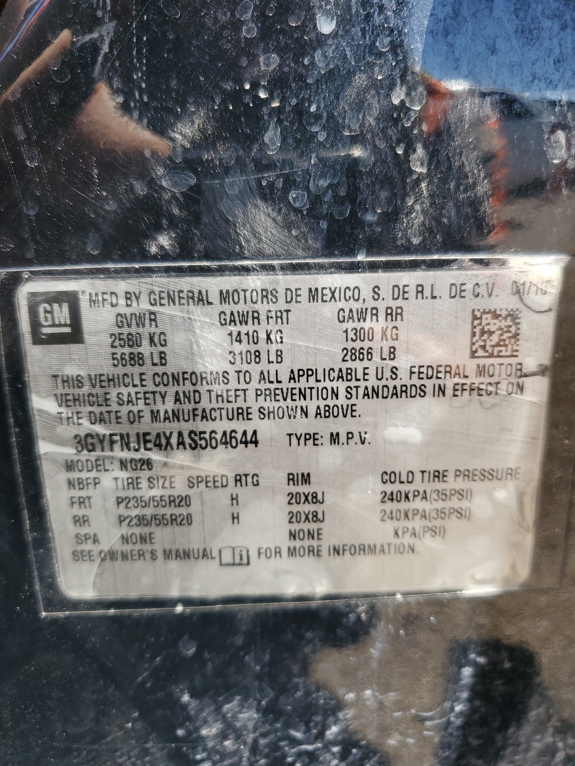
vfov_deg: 67.3
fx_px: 576
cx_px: 288
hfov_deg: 53.1
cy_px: 383
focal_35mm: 26
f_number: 1.5
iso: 50
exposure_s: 1/476
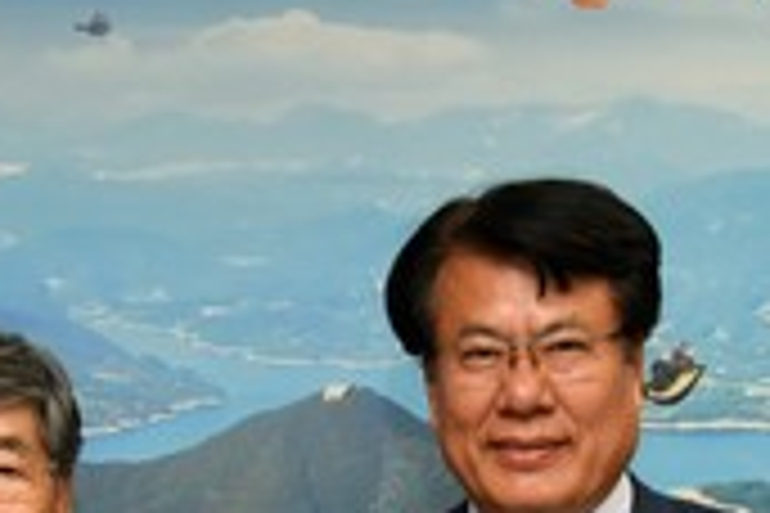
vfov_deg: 11.1
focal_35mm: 119
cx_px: 230
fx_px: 2545
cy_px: 765
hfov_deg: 17.1
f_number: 5
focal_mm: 34
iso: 800
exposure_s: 1/160
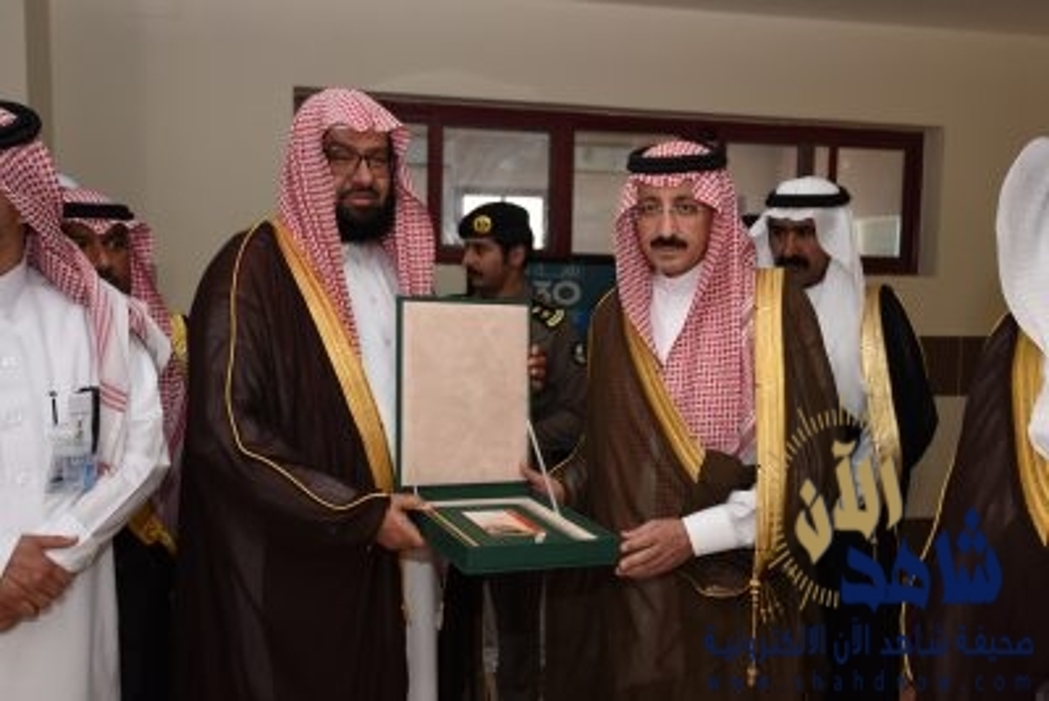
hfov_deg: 54.4
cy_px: 350
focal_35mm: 35
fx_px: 1020
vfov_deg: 37.9
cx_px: 524
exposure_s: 1/160
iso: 400
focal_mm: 35
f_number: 4
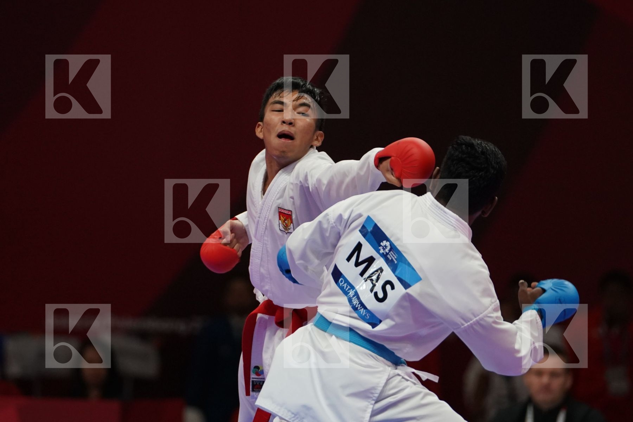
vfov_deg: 3.7
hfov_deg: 5.6
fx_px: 6488
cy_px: 211
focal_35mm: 369
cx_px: 316
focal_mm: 246
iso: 2500
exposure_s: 1/1000
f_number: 4
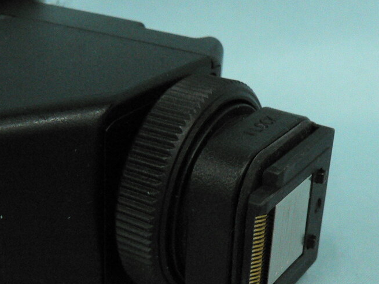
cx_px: 218
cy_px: 235
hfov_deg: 29.4
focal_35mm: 66
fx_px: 722
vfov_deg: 21.9
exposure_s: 1/80
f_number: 4.5
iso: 400
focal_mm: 6
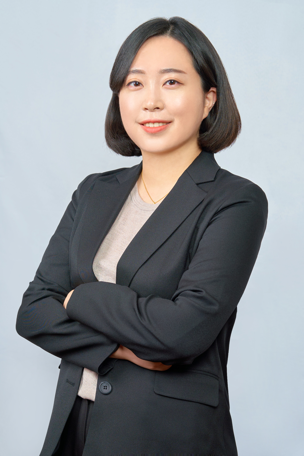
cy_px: 228
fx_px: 1038
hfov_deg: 16.7
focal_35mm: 82
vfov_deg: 24.8
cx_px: 152
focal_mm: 55
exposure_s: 1/125
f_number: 5.6
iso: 200
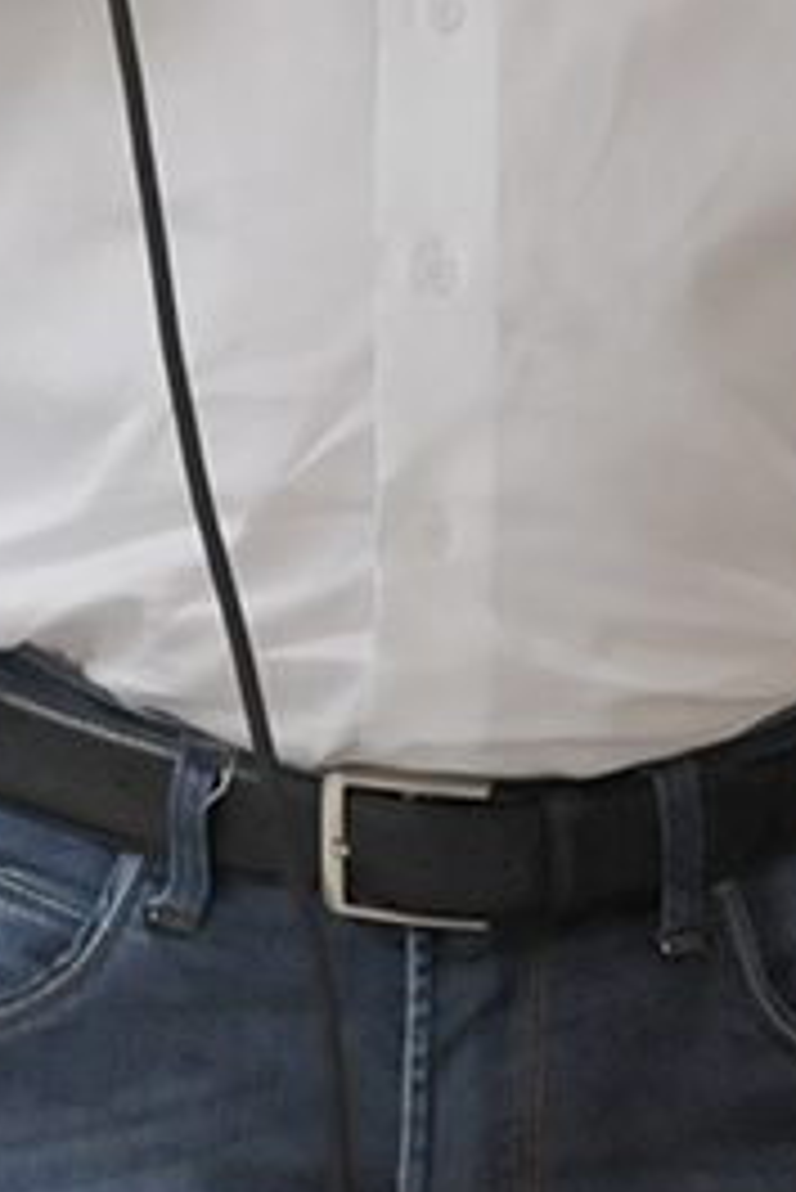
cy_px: -520
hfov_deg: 3.3
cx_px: -612
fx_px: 13911
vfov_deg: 4.9
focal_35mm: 420
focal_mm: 62
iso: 800
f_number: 4.5
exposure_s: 1/40
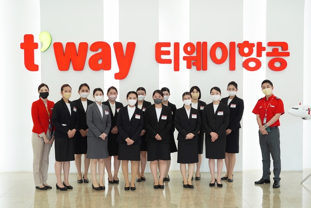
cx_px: 156
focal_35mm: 37
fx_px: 320
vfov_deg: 35.9
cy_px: 104
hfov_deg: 51.9
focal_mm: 37
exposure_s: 1/160
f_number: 4
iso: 200
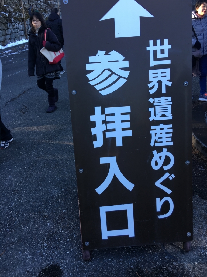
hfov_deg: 48.2
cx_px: 104
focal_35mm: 29
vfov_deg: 61.7
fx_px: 231
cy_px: 138
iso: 32
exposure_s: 1/120
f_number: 2.2
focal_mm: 4.15
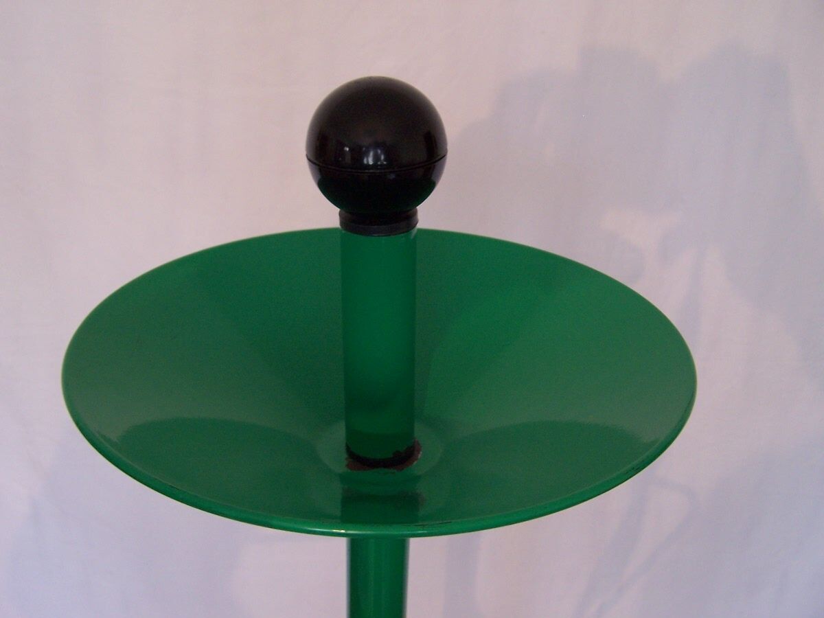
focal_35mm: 38
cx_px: 412
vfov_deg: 37.7
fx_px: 905
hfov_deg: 49.0
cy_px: 309
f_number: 2.8
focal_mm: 6.3
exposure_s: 1/20
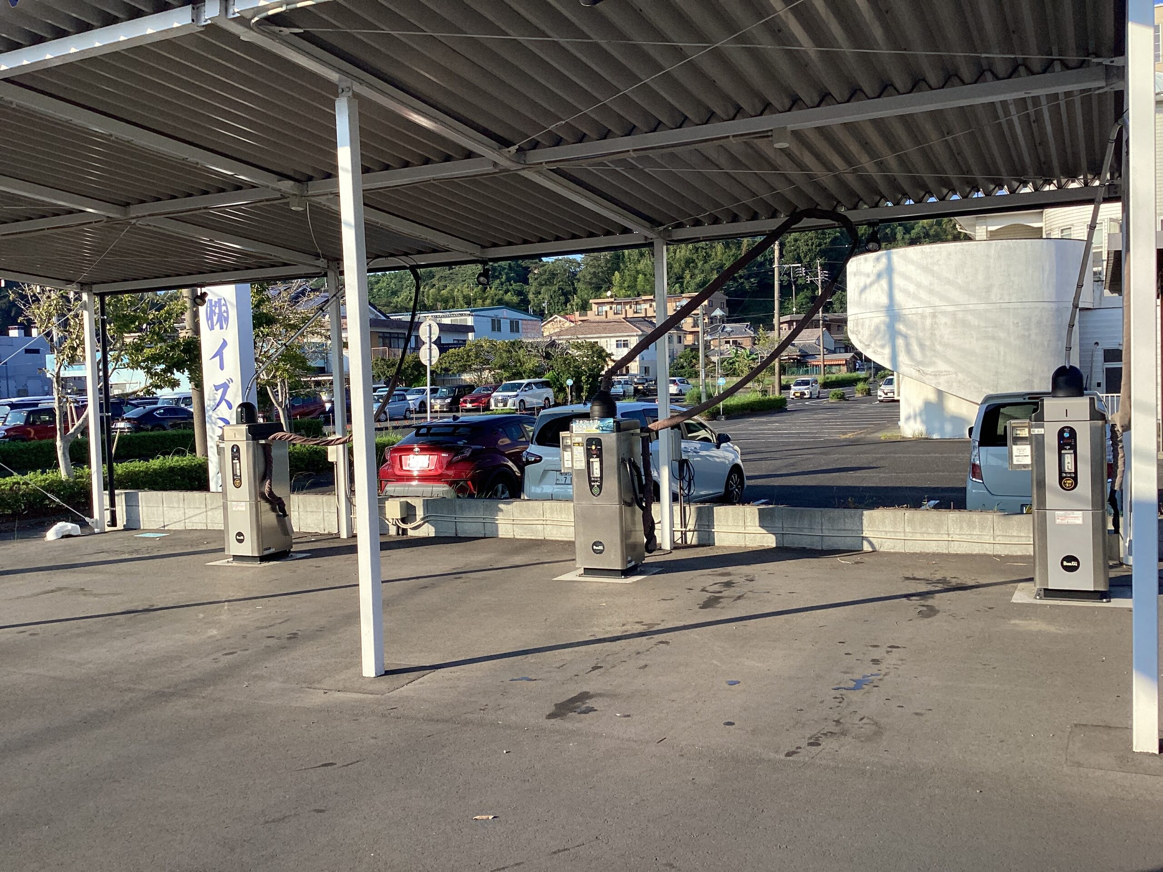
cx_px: 582
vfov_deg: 45.4
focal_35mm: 31
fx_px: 1042
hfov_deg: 58.4
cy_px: 436
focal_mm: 3.3
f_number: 2.4
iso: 25
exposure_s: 1/1481
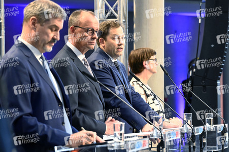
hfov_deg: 11.4
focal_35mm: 180
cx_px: 114
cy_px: 76
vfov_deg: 7.6
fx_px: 1144
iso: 12800
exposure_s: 1/640
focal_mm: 180
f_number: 6.3
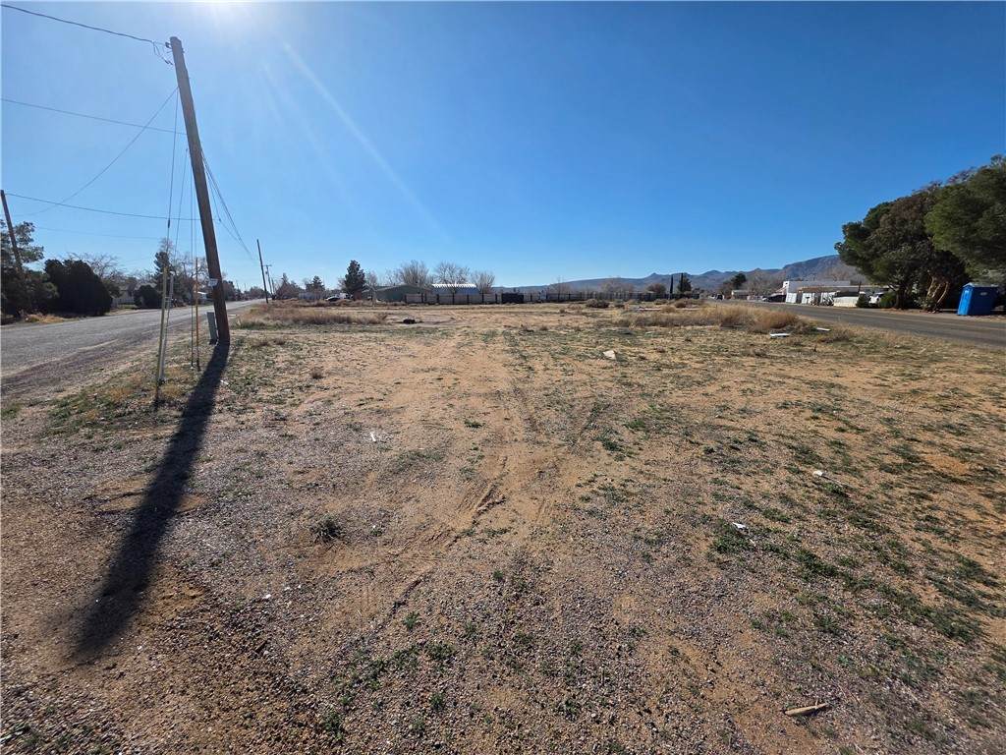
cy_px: 378
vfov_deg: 89.9
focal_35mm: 13
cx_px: 503
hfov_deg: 106.2
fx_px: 378
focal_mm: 2.2
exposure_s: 1/3540
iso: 40
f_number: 1.9
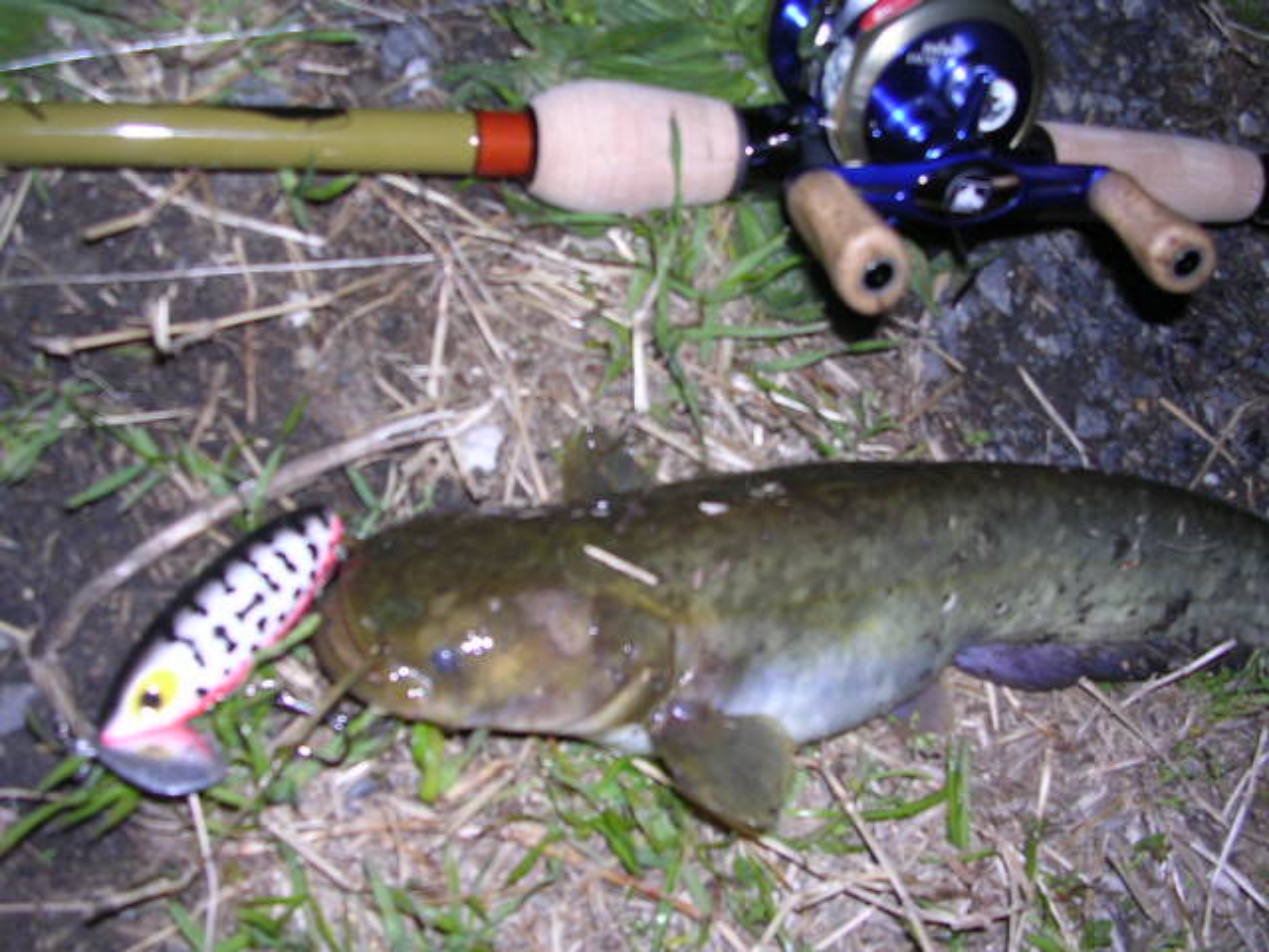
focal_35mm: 38
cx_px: 634
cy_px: 476
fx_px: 1393
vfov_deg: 37.7
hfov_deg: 49.0
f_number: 2.8
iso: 100
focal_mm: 5.8
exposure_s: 1/60.1
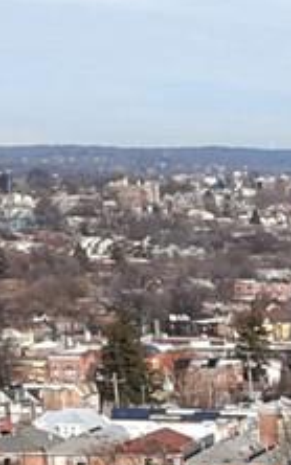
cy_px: 1028
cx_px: 984
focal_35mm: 235
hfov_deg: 5.2
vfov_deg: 8.3
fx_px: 2978
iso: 120
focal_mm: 8.67
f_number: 1.8
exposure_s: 1/400
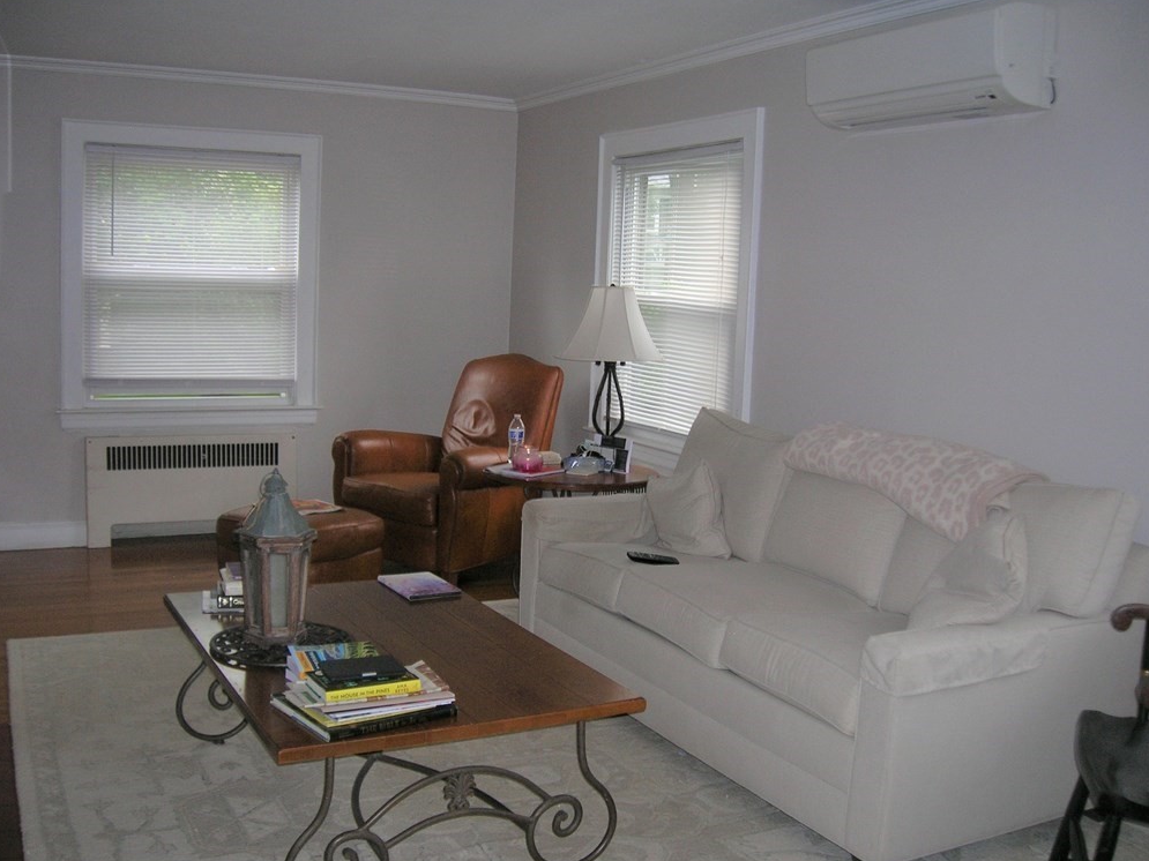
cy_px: 428
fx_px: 1162
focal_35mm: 35
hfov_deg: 52.6
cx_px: 561
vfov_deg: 40.7
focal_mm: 5.7
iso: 61
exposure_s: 1/60.1
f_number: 2.9
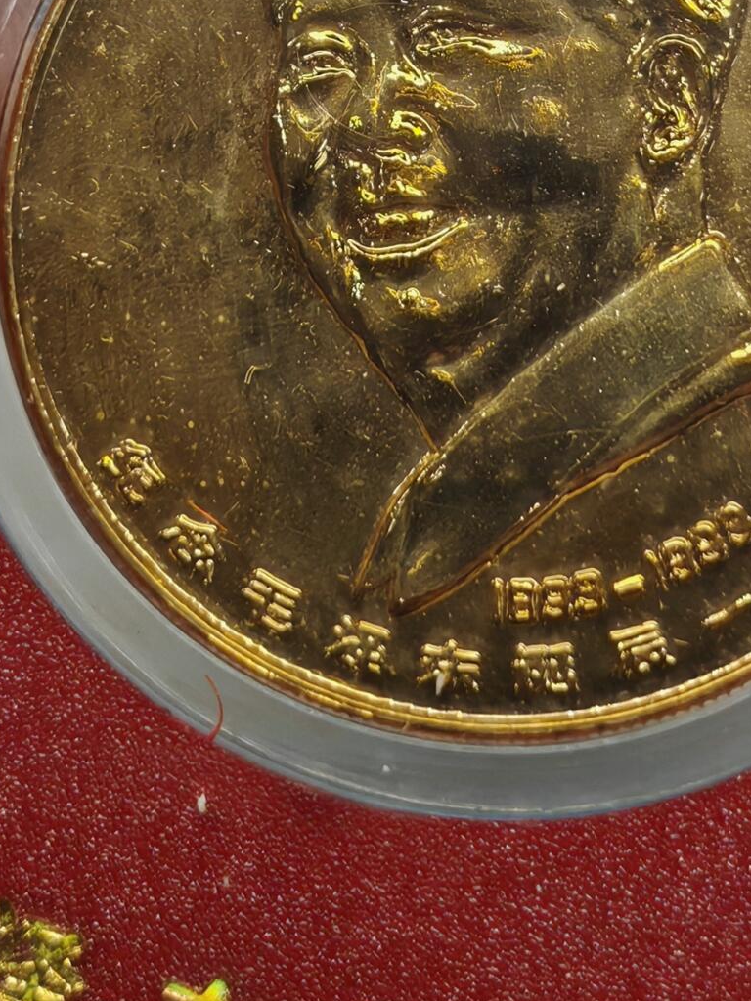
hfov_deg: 8.9
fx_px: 4831
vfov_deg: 11.8
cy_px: 295
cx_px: 555
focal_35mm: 167
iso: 50
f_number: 1.6
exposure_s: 1/190
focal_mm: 7.62
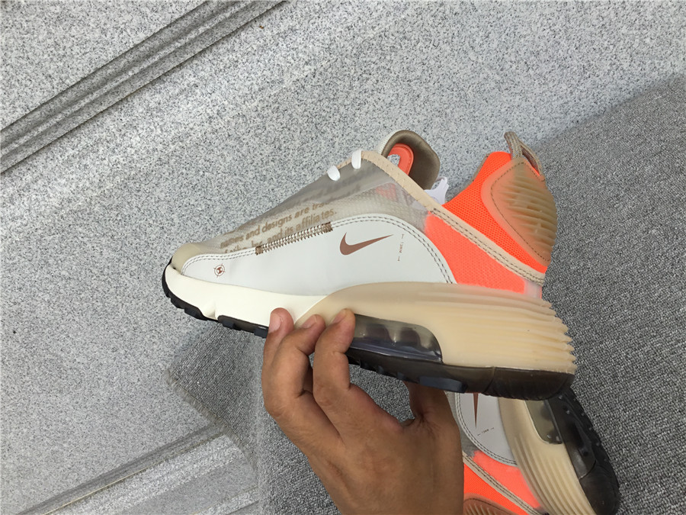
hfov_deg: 58.4
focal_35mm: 31
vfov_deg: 45.4
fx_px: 614
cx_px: 343
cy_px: 258
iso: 25
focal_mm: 3.3
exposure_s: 1/424
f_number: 2.4
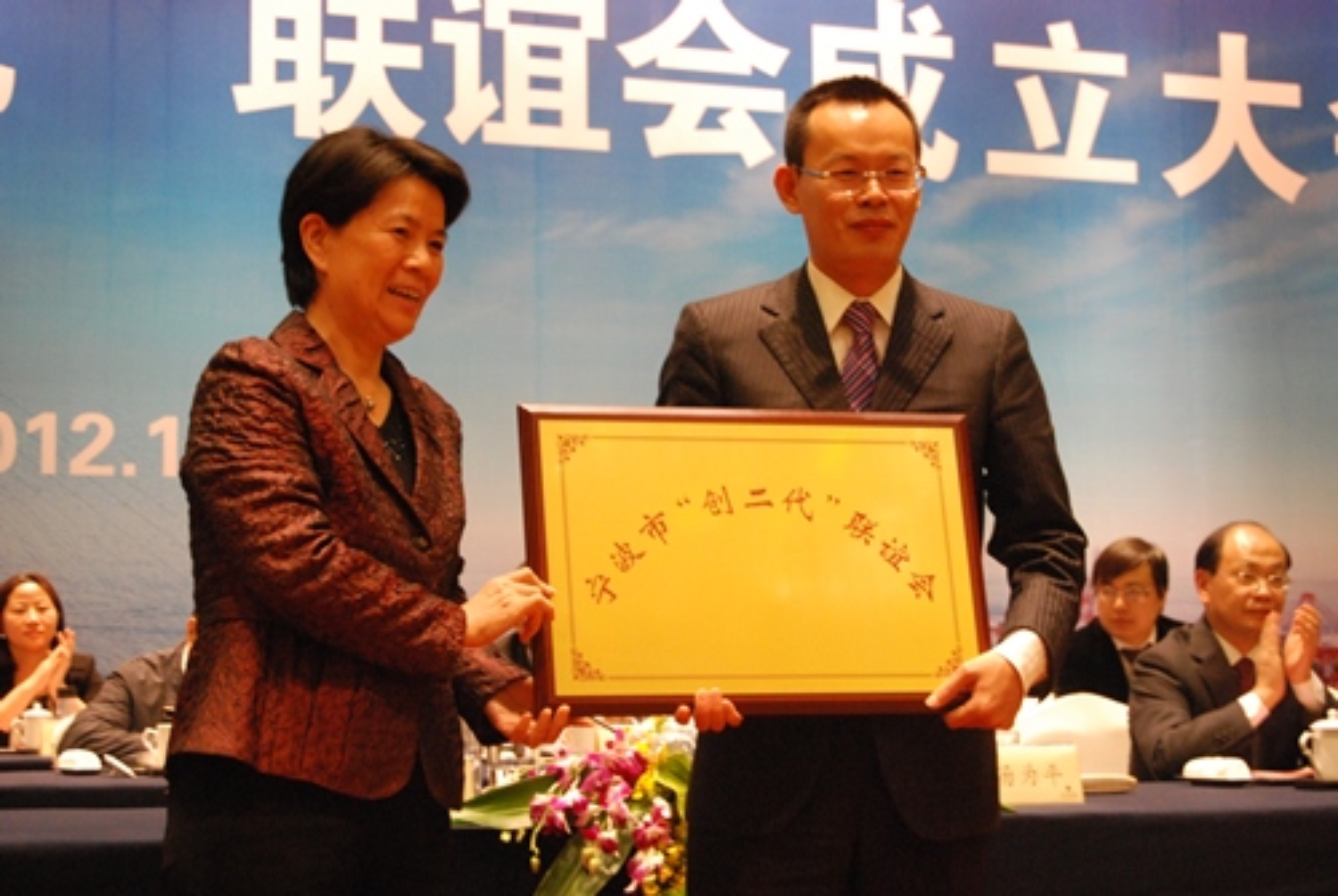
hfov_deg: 28.0
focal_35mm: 72
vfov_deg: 19.0
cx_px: 669
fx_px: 2680
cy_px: 448
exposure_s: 1/15
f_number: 5.6
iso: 1600
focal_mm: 48
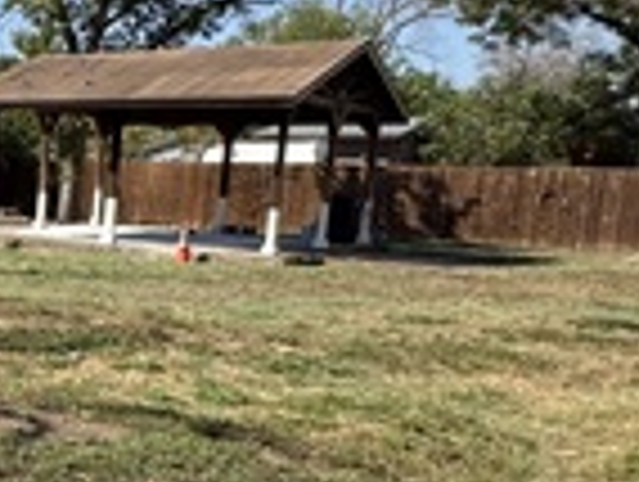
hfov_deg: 23.8
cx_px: -338
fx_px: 1165
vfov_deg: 23.2
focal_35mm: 63
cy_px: 342
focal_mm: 2.22
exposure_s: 1/1143
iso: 50
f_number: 2.2
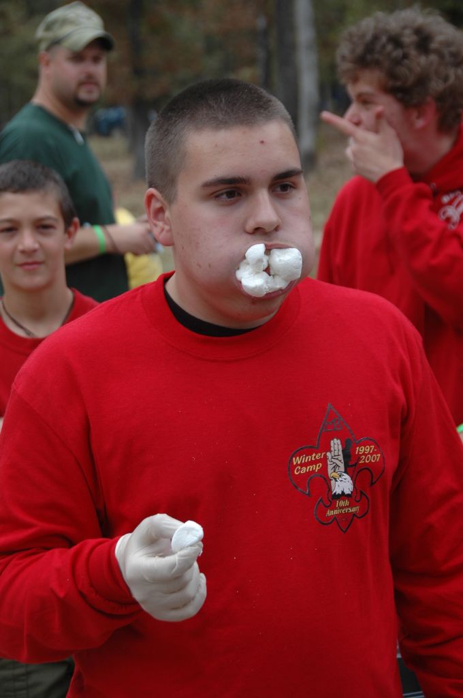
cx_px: 232
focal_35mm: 112
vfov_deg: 18.2
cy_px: 349
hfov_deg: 12.1
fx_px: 2176
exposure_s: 1/125
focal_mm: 75
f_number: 5.3
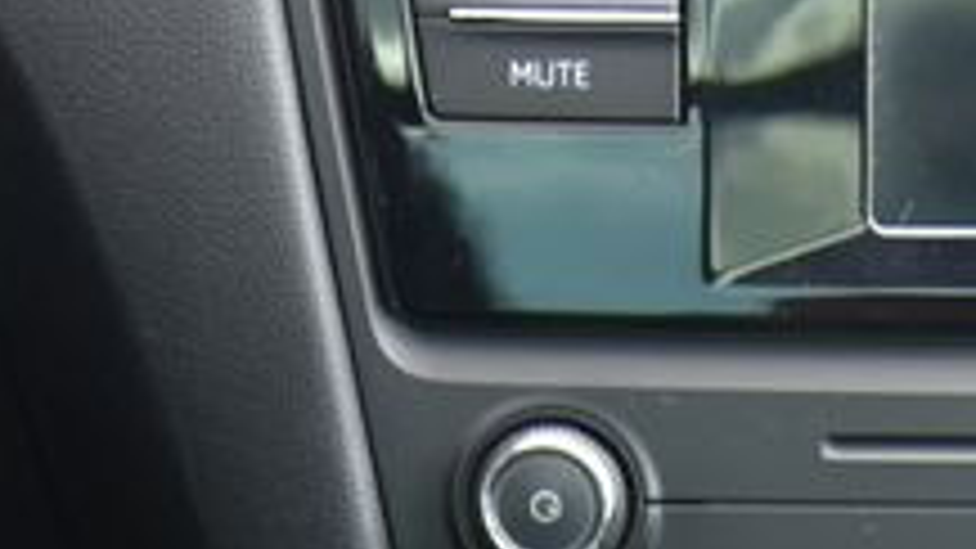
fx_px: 5641
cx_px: 1025
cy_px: 1156
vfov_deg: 5.4
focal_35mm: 218
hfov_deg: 9.8
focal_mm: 44
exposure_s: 1/40
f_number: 4
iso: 500
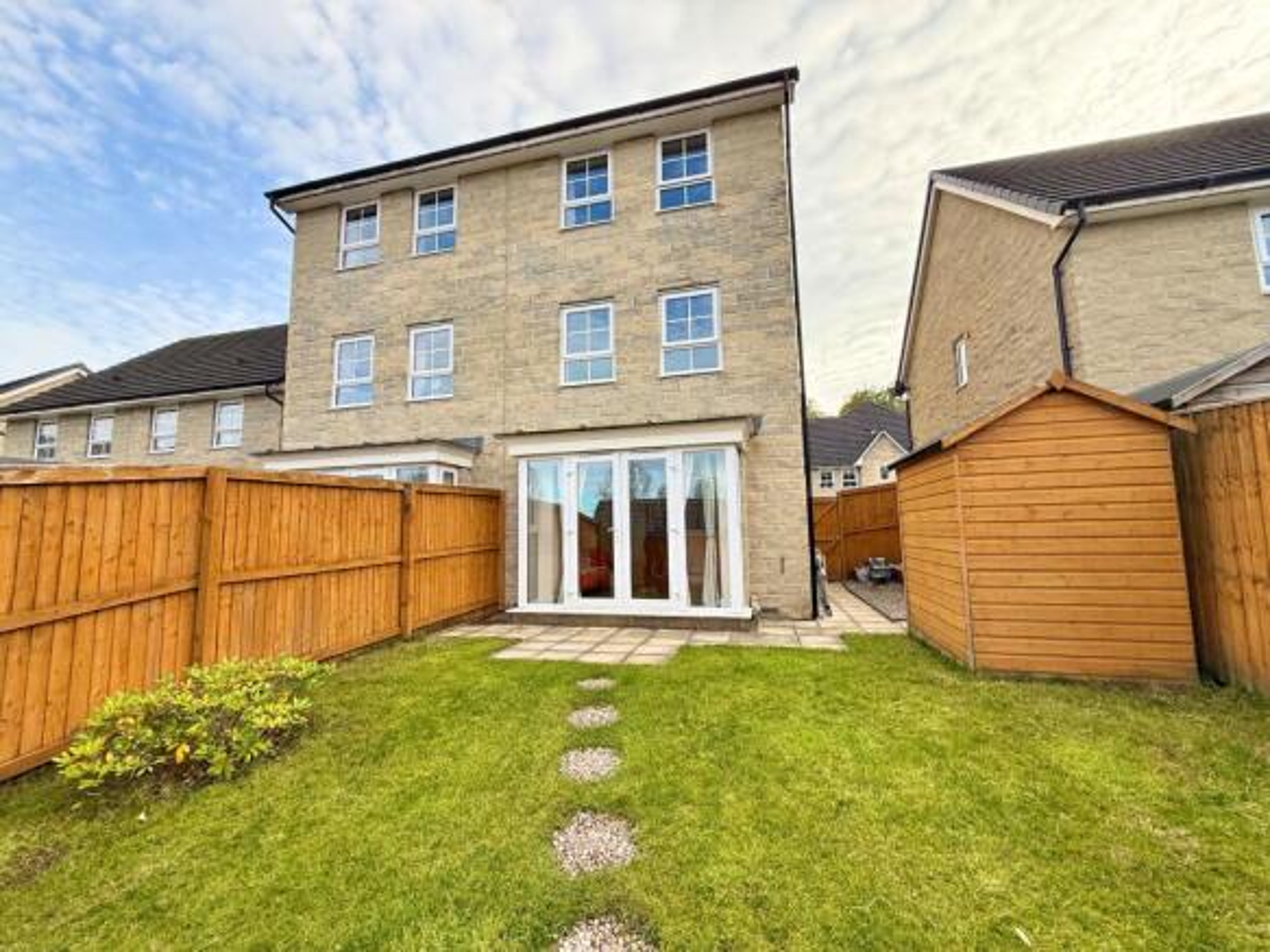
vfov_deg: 85.7
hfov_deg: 102.1
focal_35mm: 14
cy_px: 476
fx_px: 514
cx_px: 635
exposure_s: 1/472
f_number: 2.2
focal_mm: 2.22
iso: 64
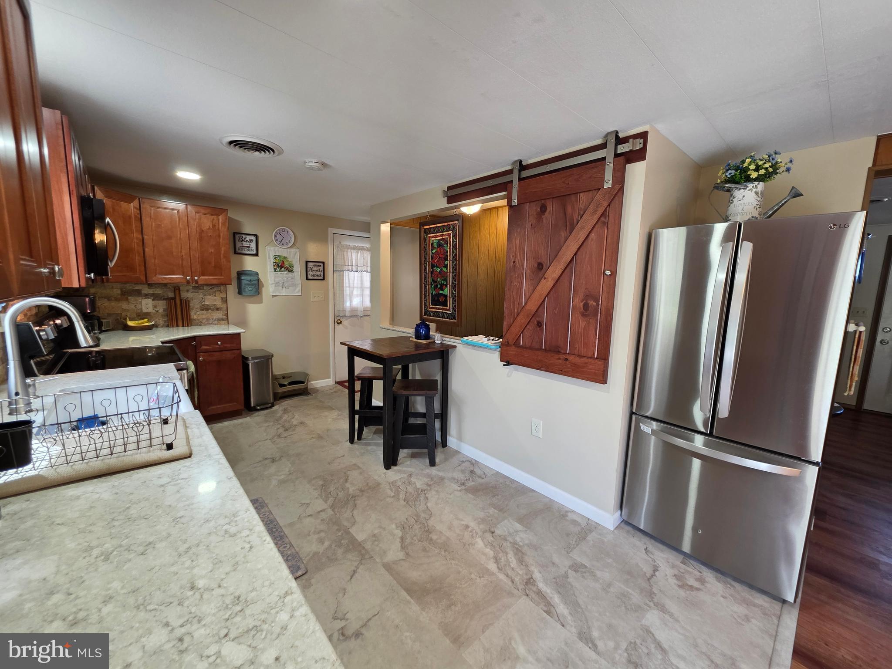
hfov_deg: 106.2
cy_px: 334
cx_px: 446
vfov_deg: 89.9
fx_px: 335
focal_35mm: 13
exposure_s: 1/60
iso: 160
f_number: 1.9
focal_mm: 2.2
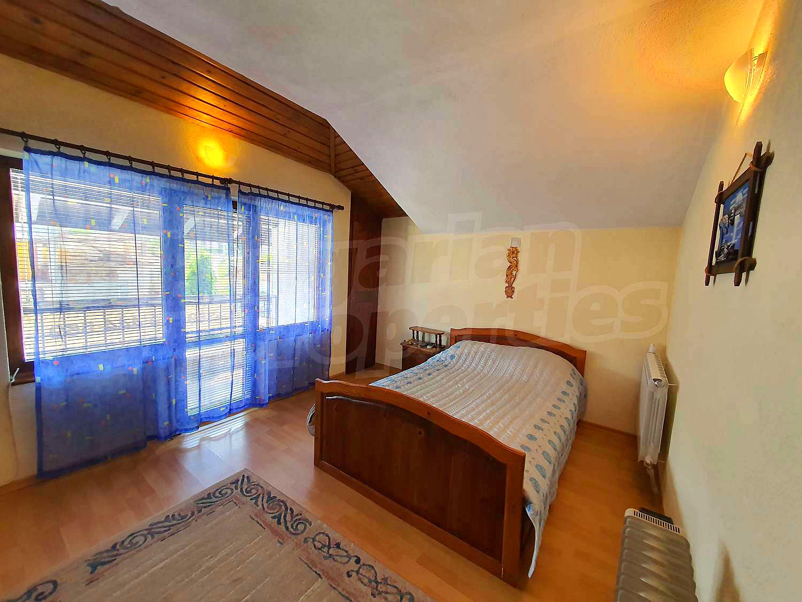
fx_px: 301
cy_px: 301
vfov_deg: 89.9
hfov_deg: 106.2
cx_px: 401
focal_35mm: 13
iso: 125
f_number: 2.2
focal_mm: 1.8
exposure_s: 1/50
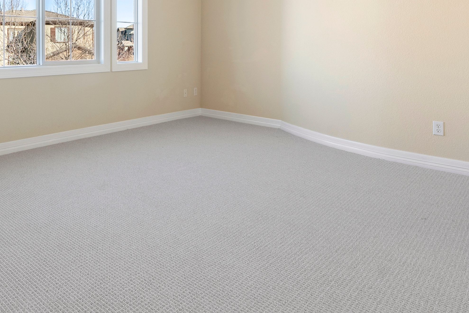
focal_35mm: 30
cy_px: 47
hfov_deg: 59.2
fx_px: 391
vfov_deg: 41.1
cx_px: 127
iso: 640
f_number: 8
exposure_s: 1/15
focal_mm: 14
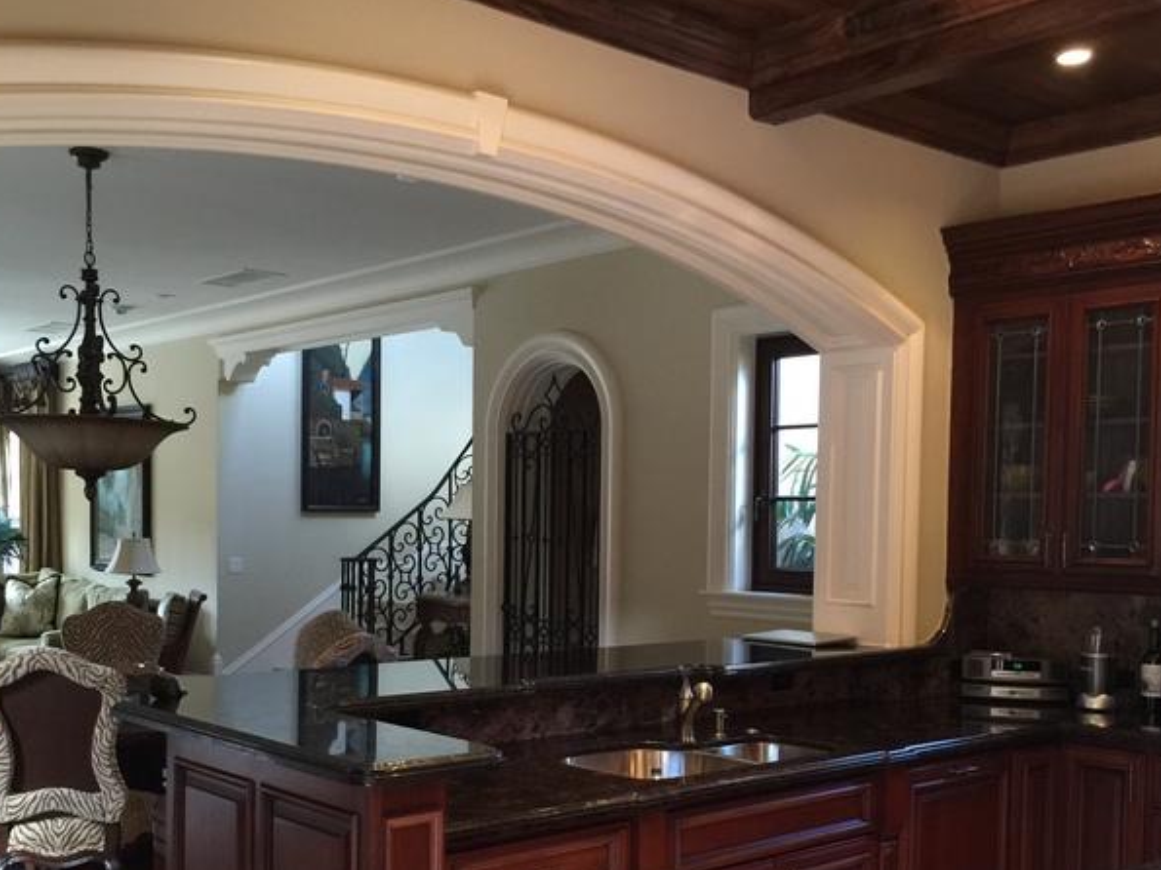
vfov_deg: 36.5
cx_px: 503
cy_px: 575
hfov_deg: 47.7
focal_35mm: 39
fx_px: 1308
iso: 125
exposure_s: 1/15
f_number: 2.2
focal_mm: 4.15
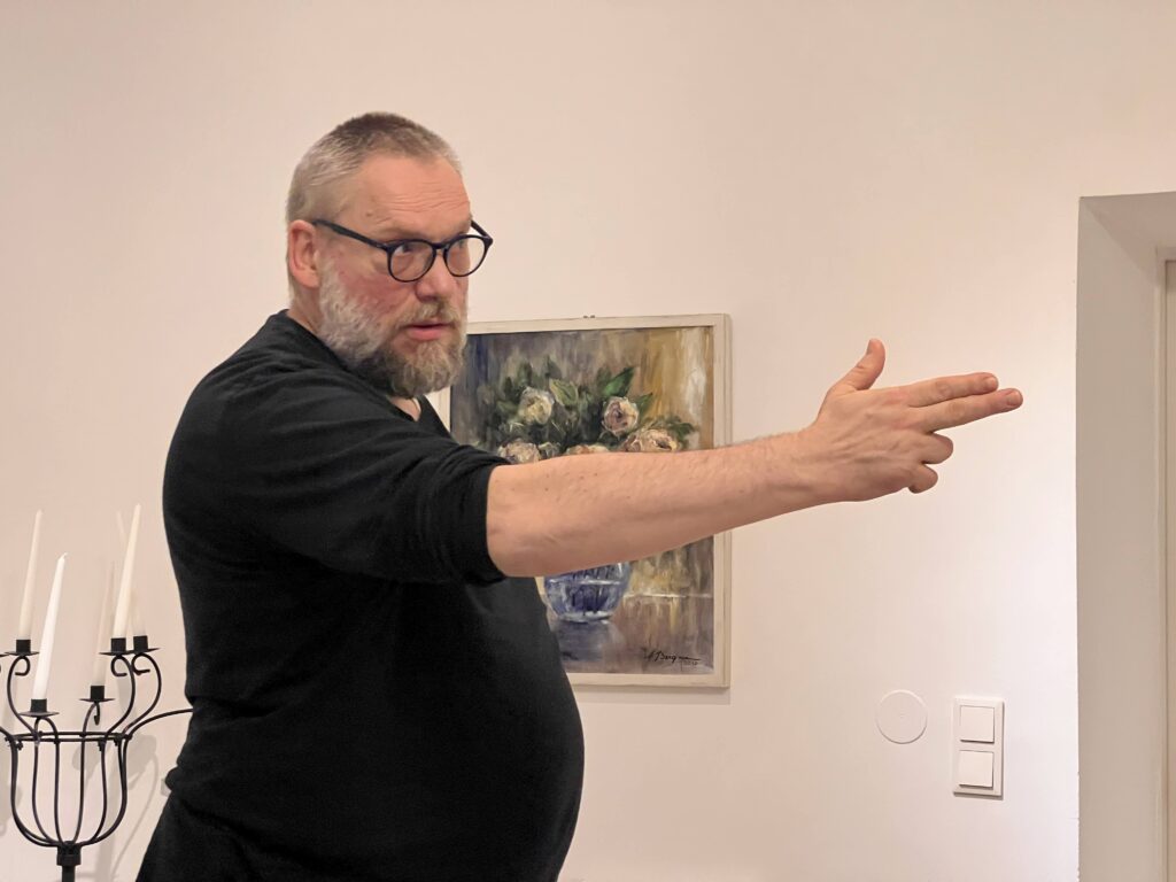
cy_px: 441
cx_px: 588
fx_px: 2616
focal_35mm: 77
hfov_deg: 25.3
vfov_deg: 19.1
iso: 500
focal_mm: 9
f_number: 2.8
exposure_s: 1/50
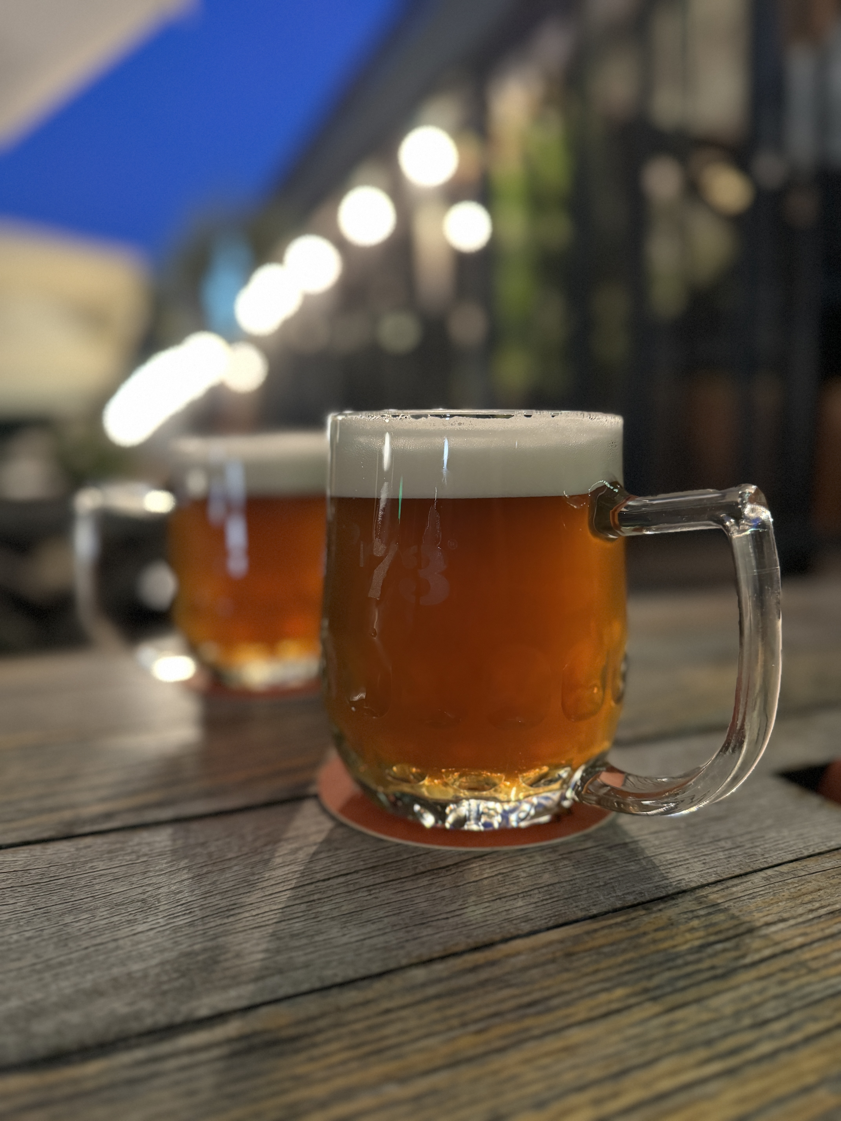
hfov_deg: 56.8
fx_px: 777
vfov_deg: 71.6
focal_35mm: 24
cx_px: 420
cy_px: 560
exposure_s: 1/33
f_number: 1.78
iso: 800
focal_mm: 6.86
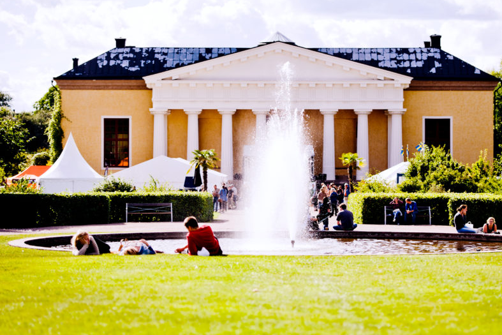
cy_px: 144
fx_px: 1729
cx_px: 291
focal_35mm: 124
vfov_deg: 11.1
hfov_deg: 16.5
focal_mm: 100
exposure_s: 1/2500
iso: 200
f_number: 2.8
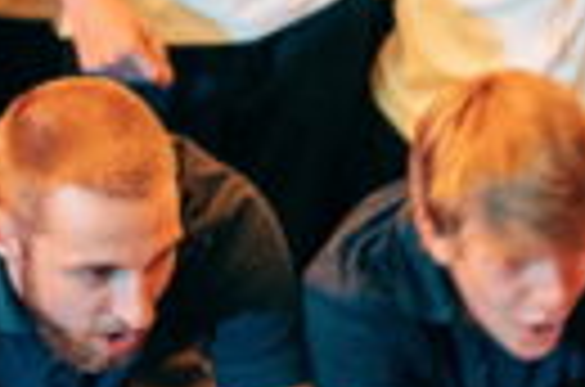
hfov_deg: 8.2
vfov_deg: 5.4
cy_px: 522
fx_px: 4053
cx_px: 22
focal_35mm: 250
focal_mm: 50
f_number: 1.8
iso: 6400
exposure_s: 1/30
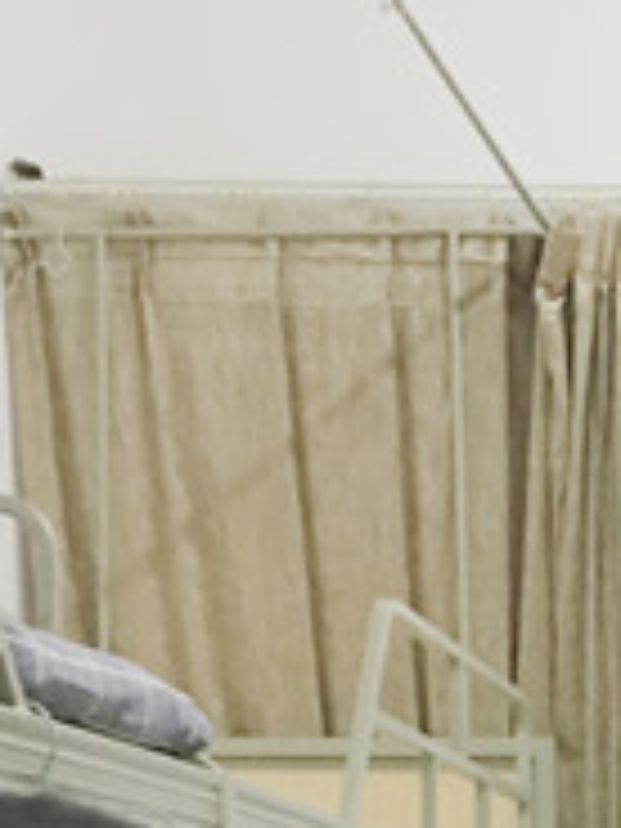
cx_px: 878
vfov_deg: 14.1
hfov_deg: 11.4
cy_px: 1413
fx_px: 3014
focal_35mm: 126
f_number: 2.2
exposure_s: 1/33
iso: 160
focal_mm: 4.15
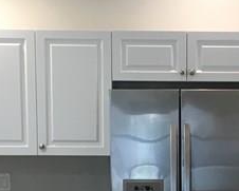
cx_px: 199
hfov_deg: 14.9
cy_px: 243
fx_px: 906
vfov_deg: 11.8
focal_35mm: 128
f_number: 2.2
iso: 50
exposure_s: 1/30
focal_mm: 4.15
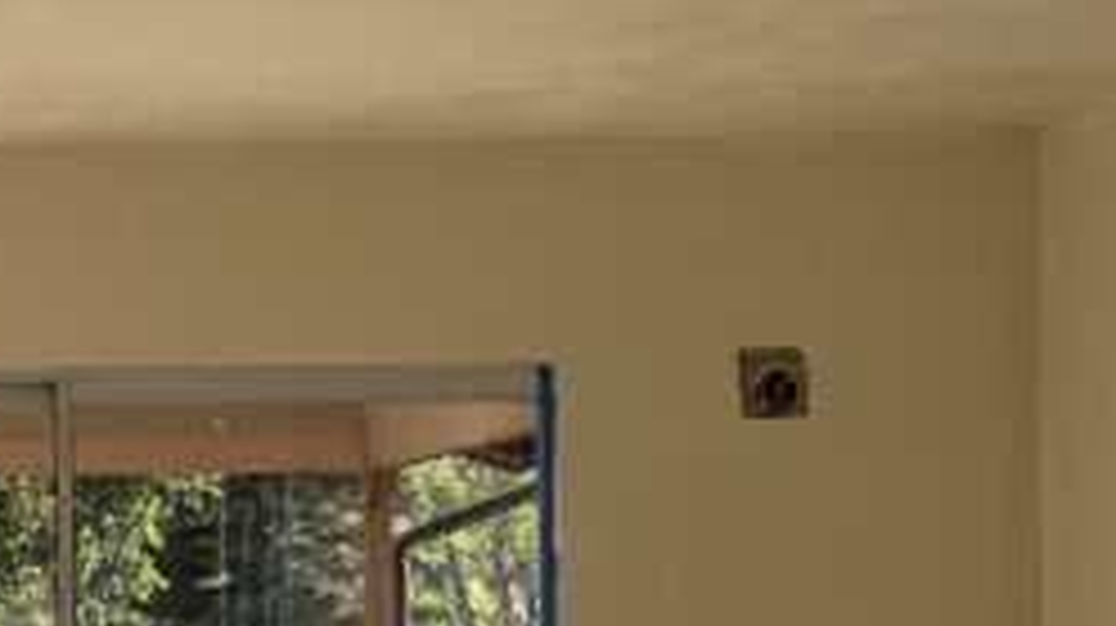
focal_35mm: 117
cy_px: 635
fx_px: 3459
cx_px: 4
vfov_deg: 10.2
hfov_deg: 17.9
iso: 32
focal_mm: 4.2
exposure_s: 1/527
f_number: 1.6
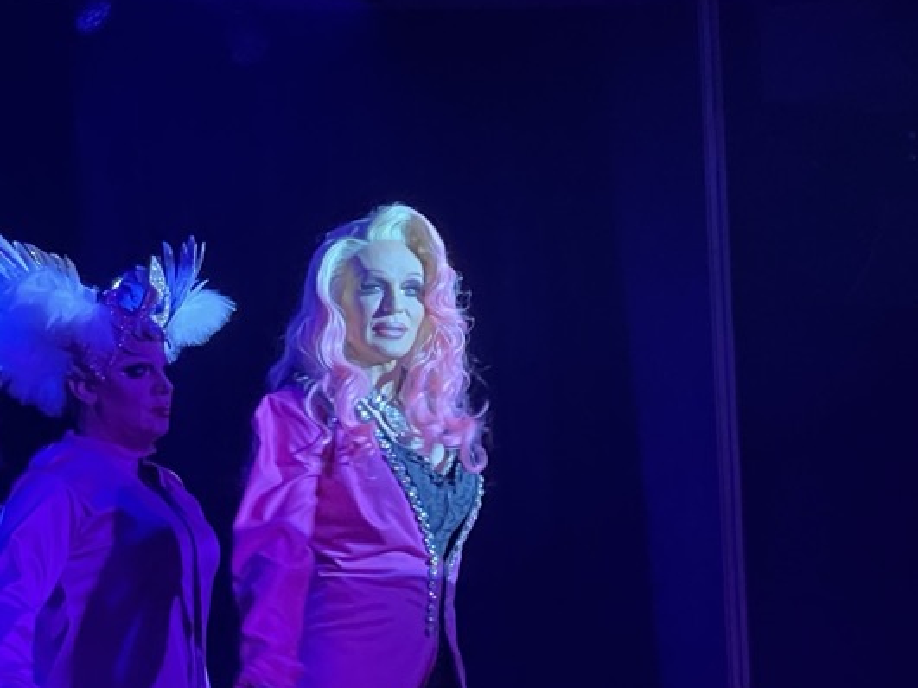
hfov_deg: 11.3
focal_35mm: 174
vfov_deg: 8.5
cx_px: 207
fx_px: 4613
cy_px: 299
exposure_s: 1/38
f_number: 2.8
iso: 1000
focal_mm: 9
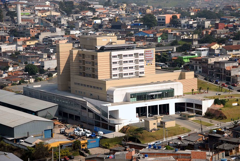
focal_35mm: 117
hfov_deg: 17.5
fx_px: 781
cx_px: 120
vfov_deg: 11.7
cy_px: 80
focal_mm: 78
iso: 500
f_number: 7.1
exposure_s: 1/1000
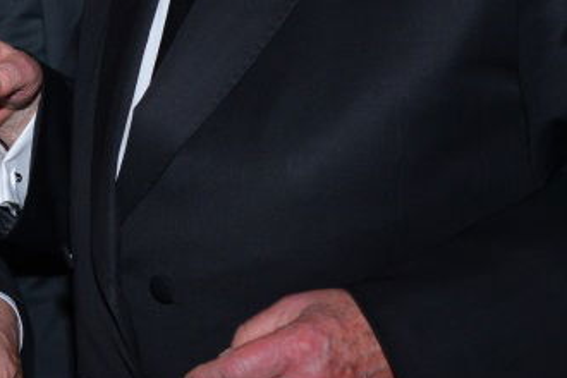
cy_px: -142
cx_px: -141
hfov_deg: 21.5
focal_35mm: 87
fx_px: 1370
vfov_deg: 14.9
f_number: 6.3
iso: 800
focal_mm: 28
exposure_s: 1/60
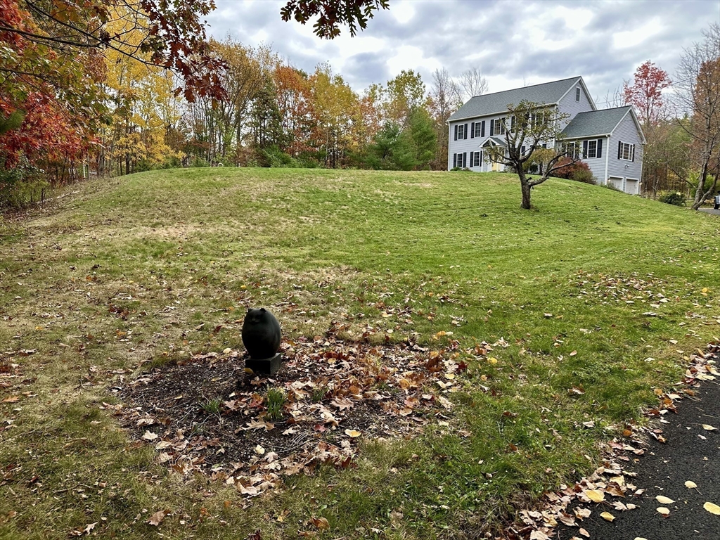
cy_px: 270
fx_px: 499
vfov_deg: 56.8
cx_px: 360
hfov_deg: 71.6
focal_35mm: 24
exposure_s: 1/516
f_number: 1.78
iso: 80
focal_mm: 6.86
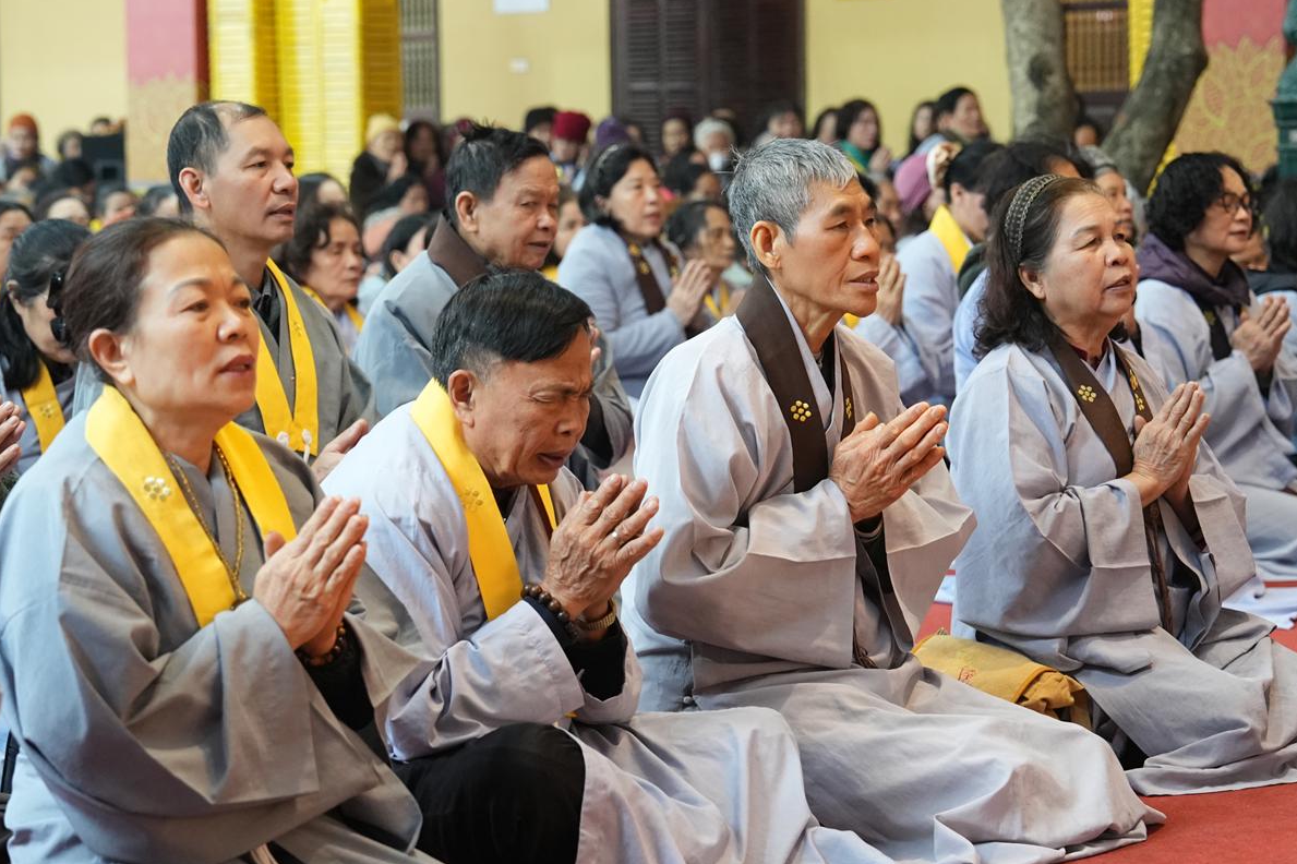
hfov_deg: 19.3
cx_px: 650
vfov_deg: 12.9
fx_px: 3818
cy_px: 430
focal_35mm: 106
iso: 4000
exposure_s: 1/100
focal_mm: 70
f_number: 4
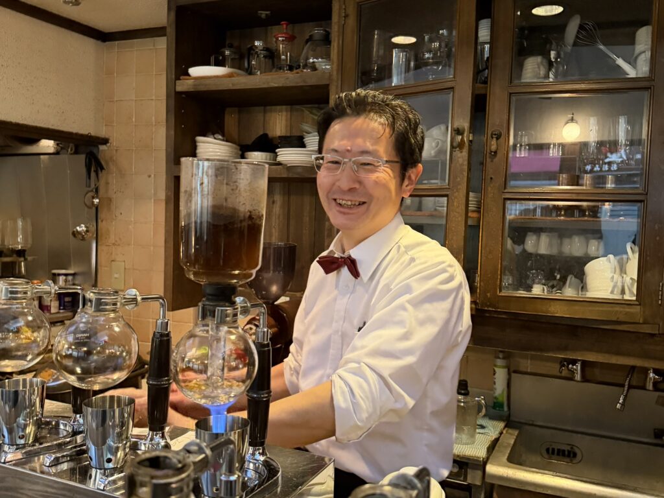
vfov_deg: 56.8
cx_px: 332
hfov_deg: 71.6
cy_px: 249
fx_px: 460
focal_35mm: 24
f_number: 1.78
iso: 800
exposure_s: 1/33
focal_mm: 6.76
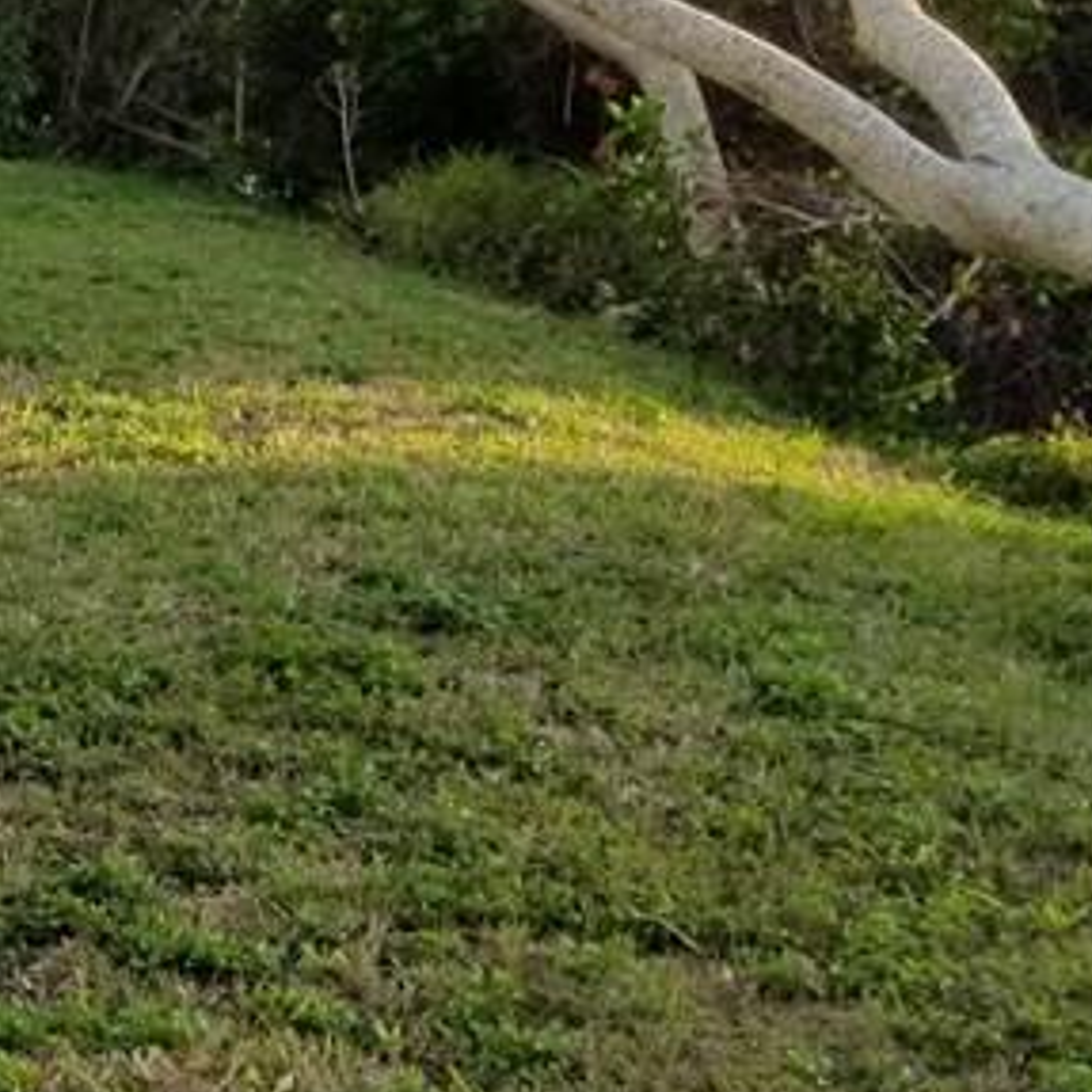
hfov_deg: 19.3
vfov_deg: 20.8
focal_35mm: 82
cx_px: -369
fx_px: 2927
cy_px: 137
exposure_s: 1/680
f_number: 1.7
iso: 50
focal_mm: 4.25
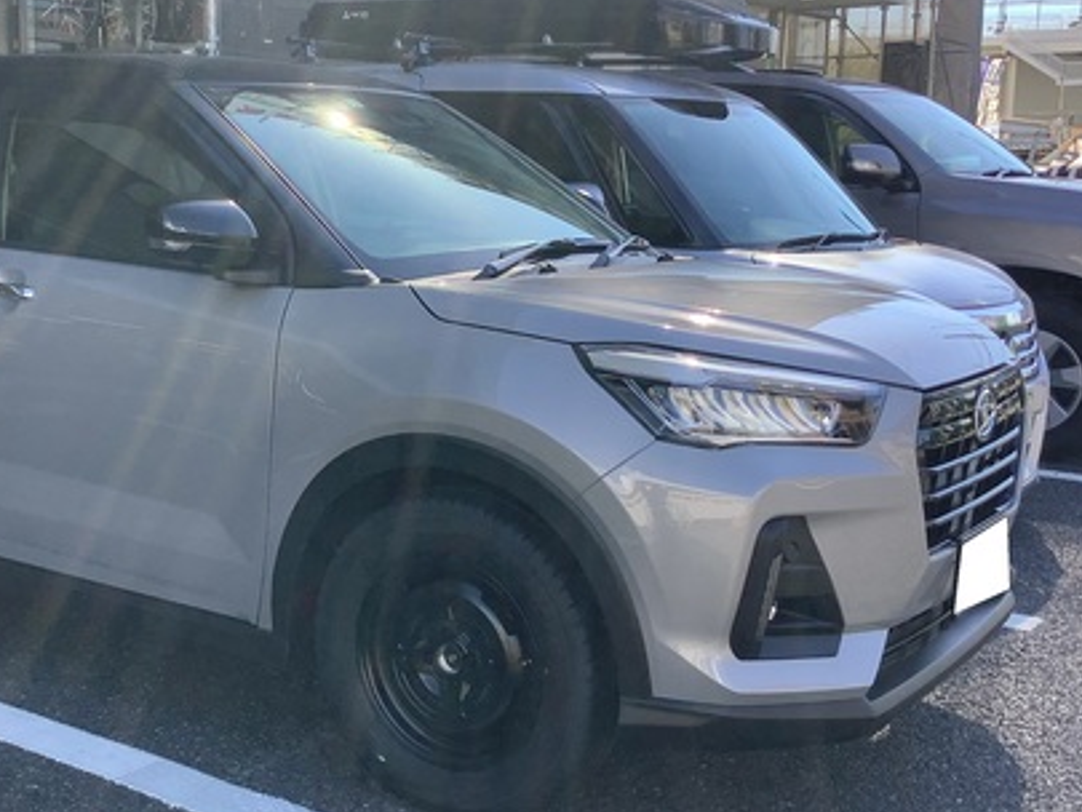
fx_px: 1532
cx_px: 347
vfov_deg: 29.7
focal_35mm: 49
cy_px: 427
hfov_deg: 38.4
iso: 25
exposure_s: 1/241
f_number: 2.4
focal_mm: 3.3
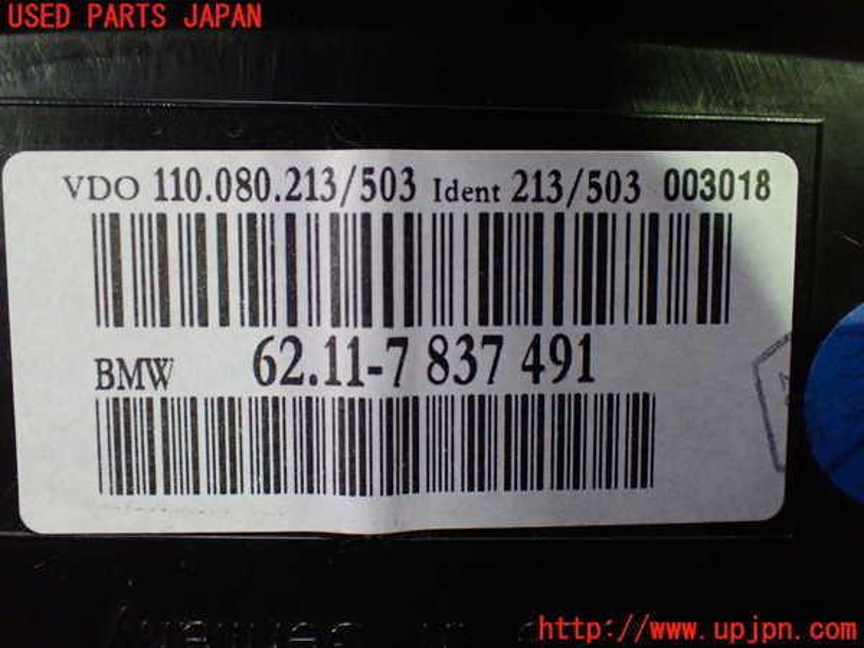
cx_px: 432
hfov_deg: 49.0
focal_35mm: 38
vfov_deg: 37.7
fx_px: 948
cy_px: 324
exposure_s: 1/80
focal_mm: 6.83
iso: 800
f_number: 2.7
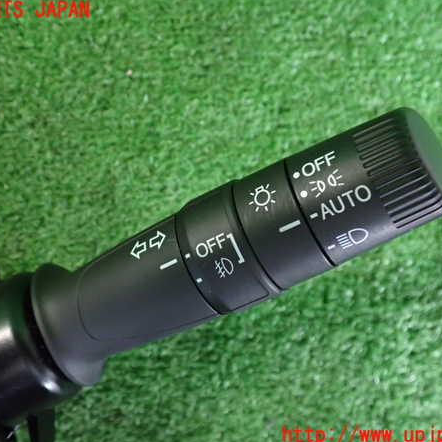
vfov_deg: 46.0
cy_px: 223
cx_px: 208
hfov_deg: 46.0
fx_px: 520
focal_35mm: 36
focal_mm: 5.4
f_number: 2.3
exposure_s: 1/30
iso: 640
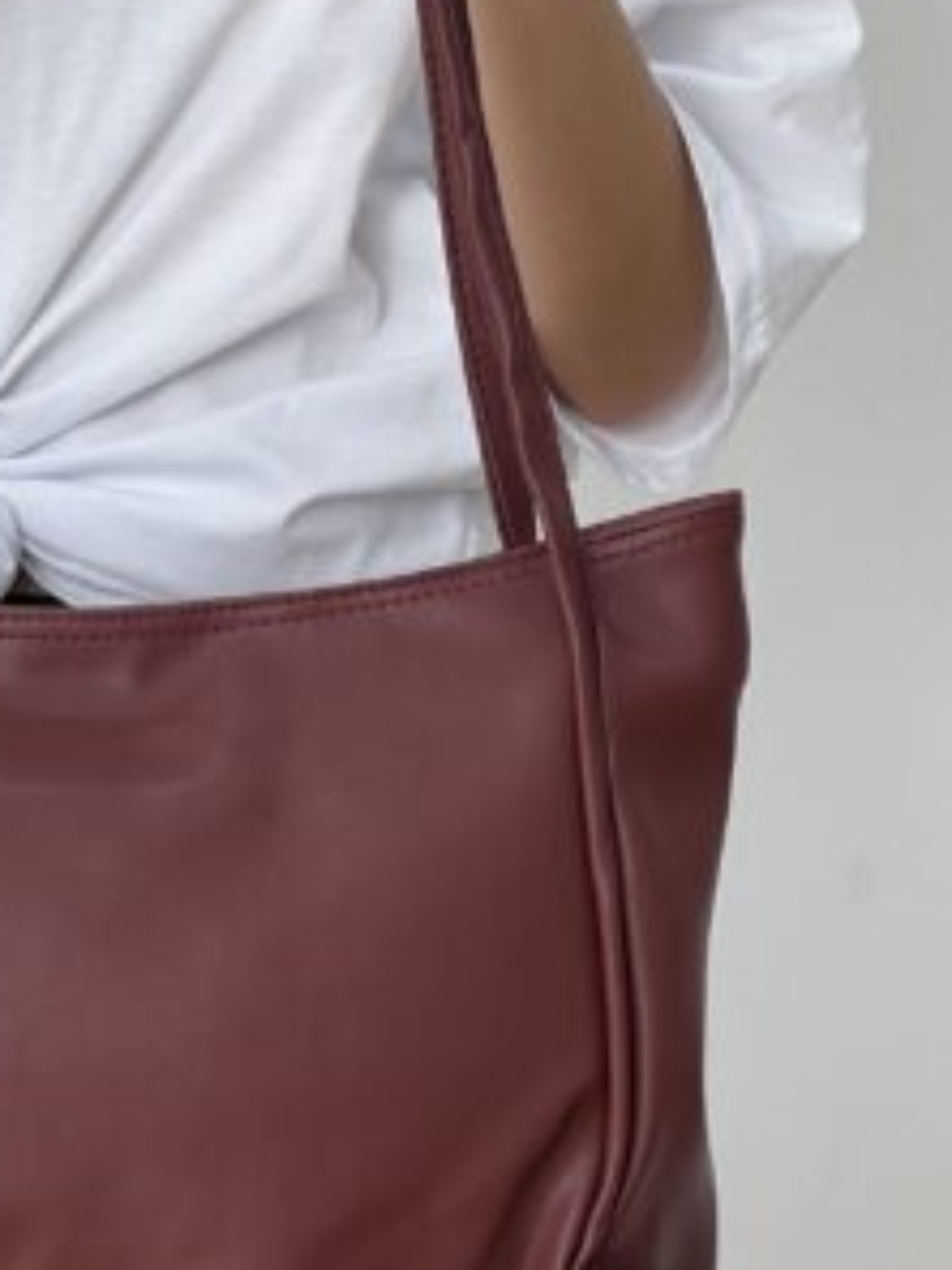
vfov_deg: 12.7
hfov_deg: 9.5
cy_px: 609
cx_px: 81
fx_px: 5720
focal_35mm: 156
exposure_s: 1/100
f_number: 2.8
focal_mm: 9
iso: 50
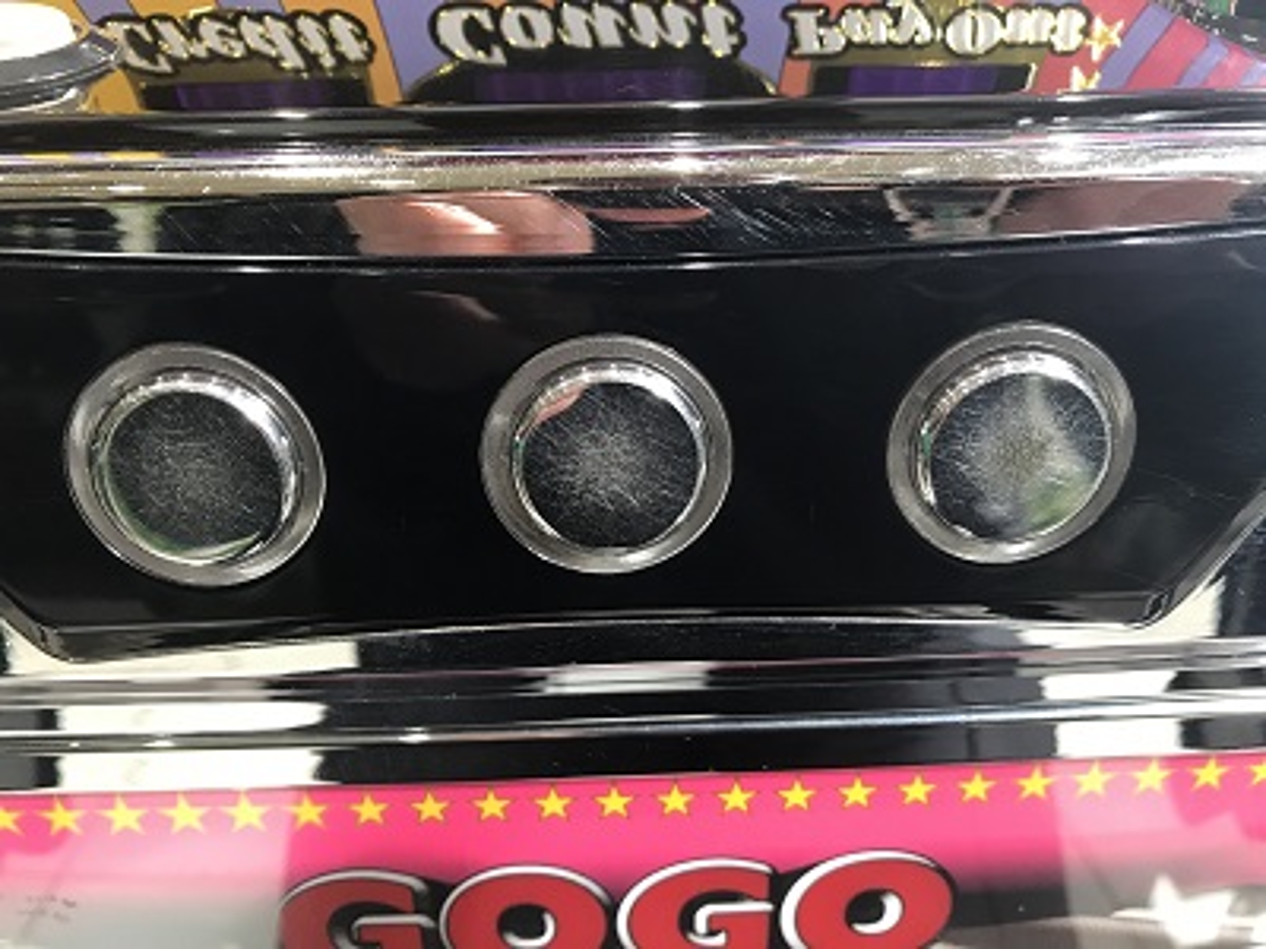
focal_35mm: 28
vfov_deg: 49.7
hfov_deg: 63.4
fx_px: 1024
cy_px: 474
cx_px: 633
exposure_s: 1/30
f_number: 1.8
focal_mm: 3.99
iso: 25
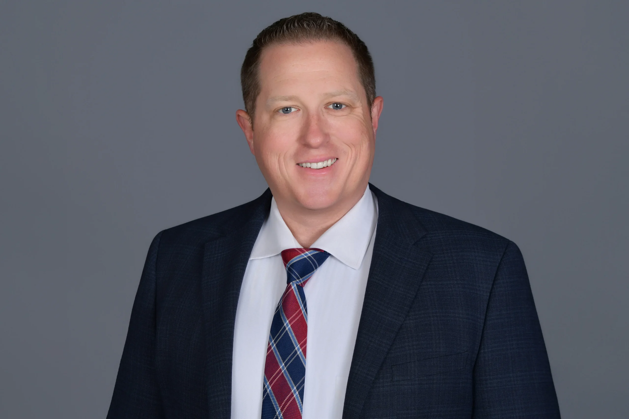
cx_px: 314
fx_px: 1782
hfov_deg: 20.0
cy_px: 210
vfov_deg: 13.4
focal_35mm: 102
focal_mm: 68
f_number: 5.6
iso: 125
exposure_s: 1/160
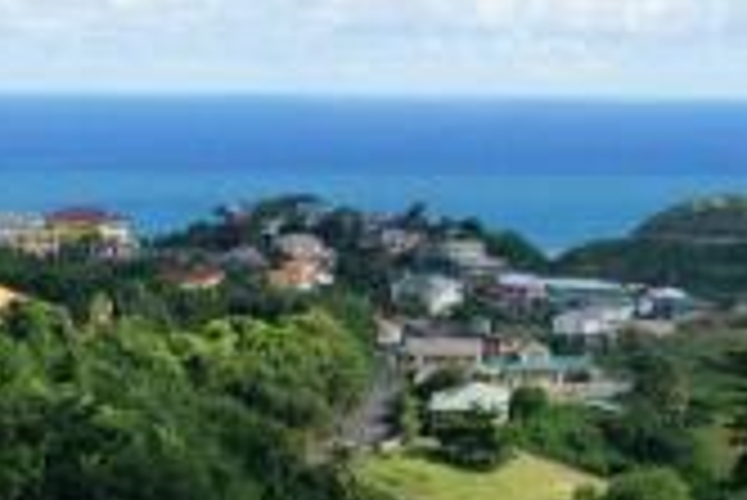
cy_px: 349
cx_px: 468
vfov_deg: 10.6
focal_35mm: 129
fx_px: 2679
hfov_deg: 15.9
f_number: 14
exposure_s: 1/80
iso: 100
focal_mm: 30
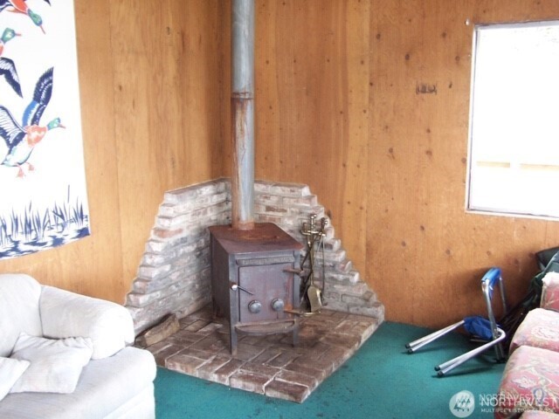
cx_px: 280
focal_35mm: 38
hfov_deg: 49.0
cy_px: 210
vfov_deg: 37.7
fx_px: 614
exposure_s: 1/8
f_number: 3.6
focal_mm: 6.3
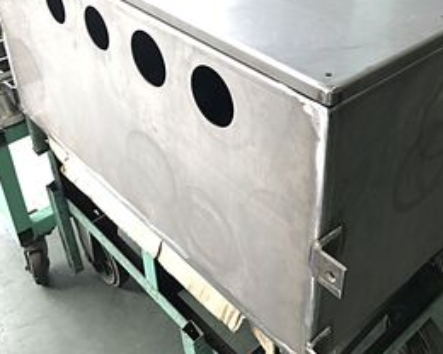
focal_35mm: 42
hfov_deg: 43.7
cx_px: 254
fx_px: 551
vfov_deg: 35.4
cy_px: 121
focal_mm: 3.99
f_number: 1.8
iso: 25
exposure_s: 1/60
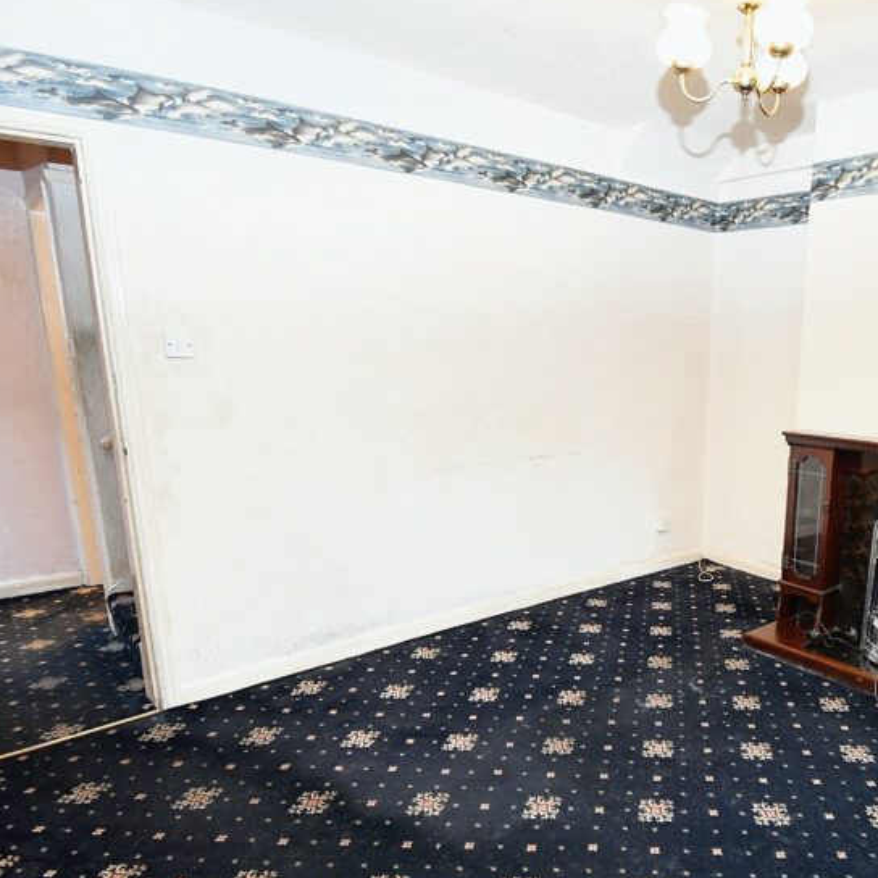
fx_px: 689
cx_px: 646
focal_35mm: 24
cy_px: 515
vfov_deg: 64.6
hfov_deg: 61.8
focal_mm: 10
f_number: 4.5
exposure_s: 1/10
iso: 800
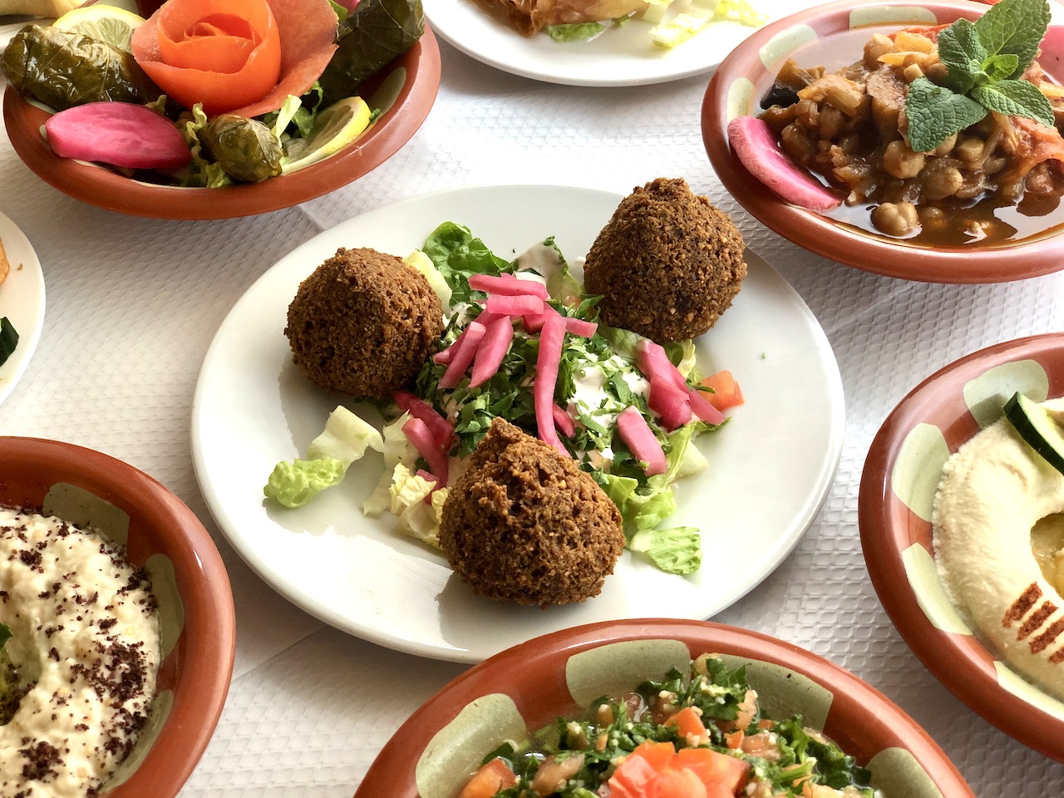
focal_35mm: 52
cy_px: 399
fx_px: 1598
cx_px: 532
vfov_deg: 28.0
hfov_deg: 36.8
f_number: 2.4
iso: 64
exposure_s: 1/50
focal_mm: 6
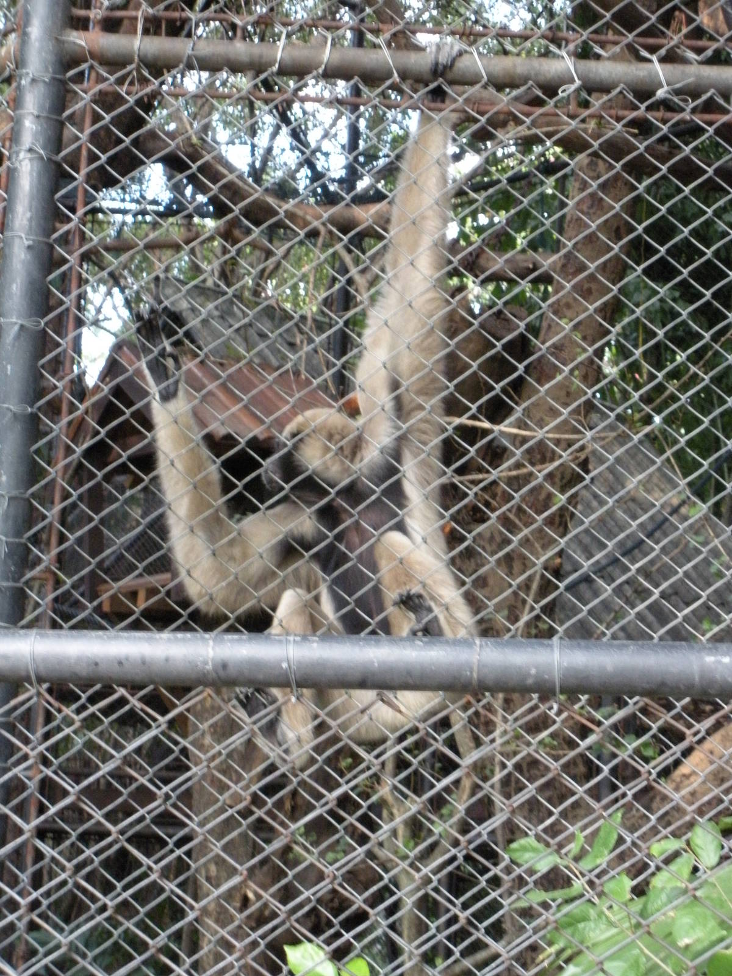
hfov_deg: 18.2
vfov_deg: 24.1
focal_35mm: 81
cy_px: 488
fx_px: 2284
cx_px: 366
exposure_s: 1/45.7
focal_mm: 14.2
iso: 400
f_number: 4.8
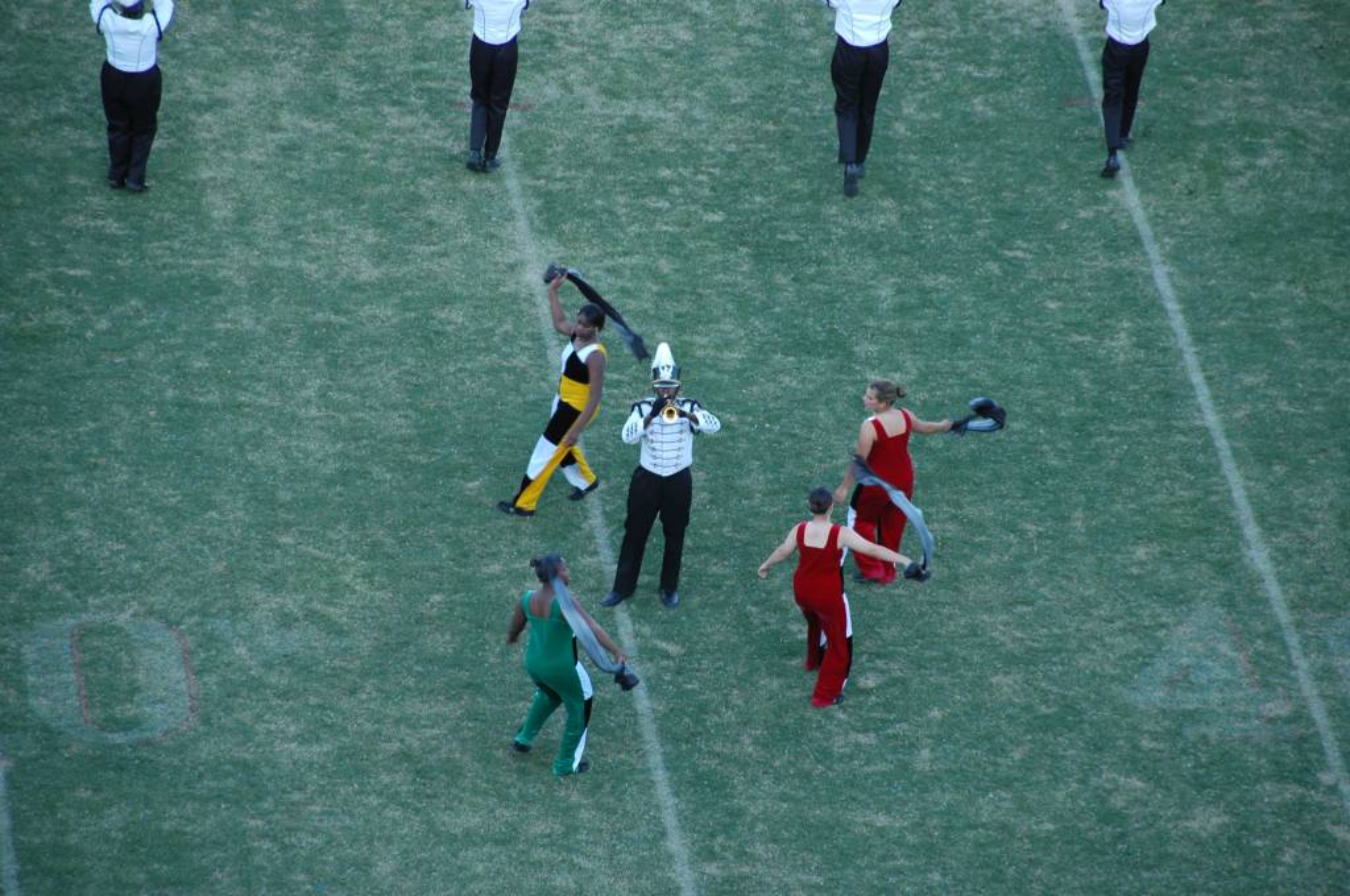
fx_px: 11236
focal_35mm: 300
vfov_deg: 4.6
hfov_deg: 6.9
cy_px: 448
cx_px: 675
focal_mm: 200
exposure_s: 1/125
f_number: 5.6
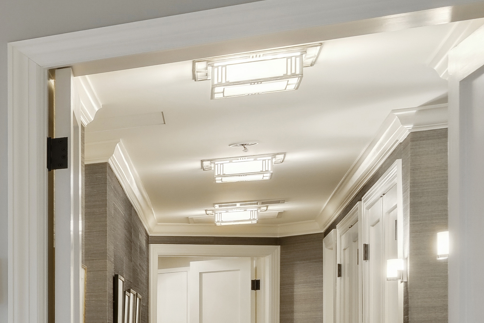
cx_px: -608
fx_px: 981
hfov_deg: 16.3
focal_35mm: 73
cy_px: 371
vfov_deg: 17.9
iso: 320
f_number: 7.1
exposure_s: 1/5
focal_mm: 16
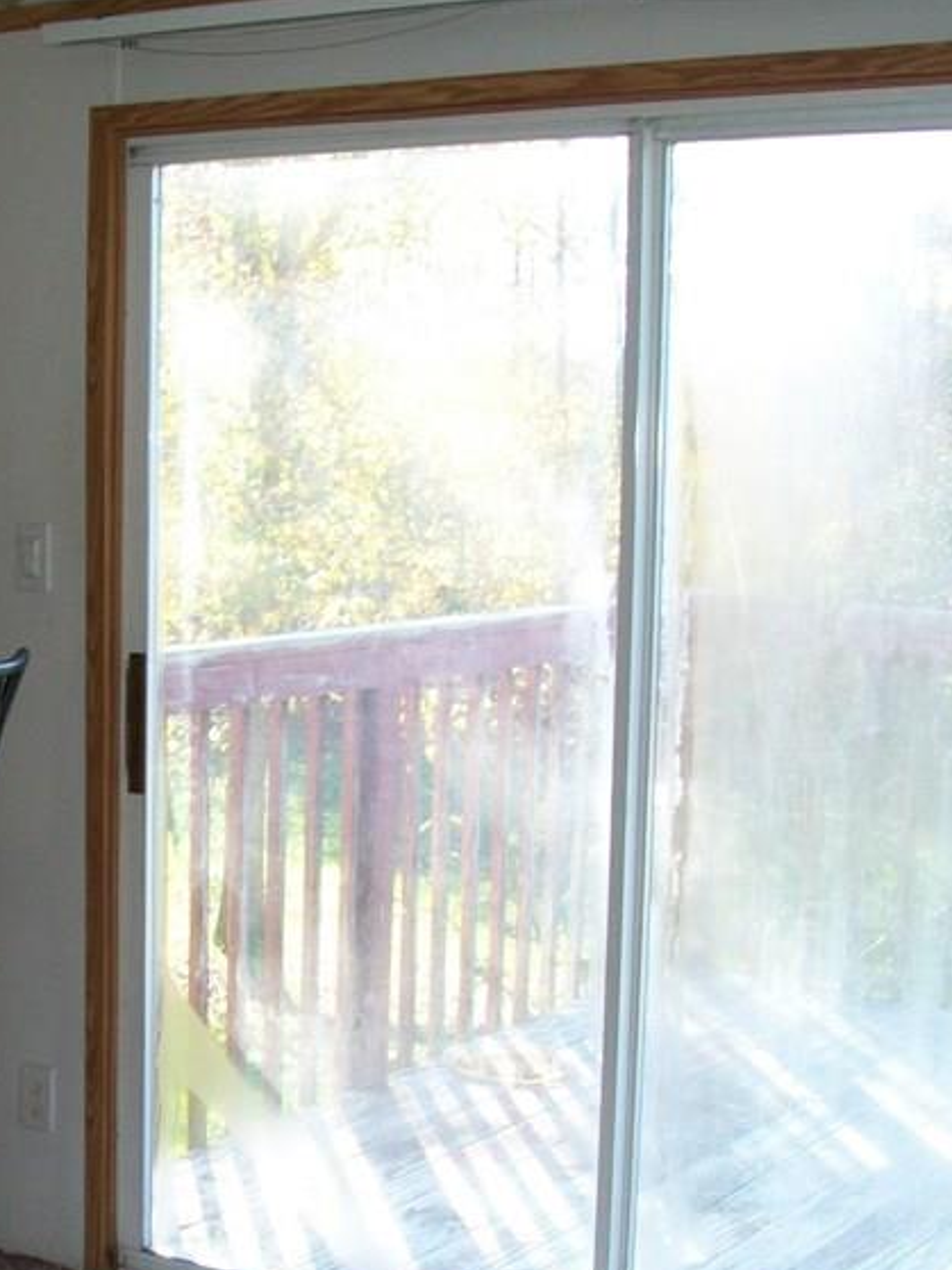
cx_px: 134
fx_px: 2421
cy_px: 759
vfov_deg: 29.3
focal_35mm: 66
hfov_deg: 21.8
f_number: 2.7
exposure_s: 1/60
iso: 64
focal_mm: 6
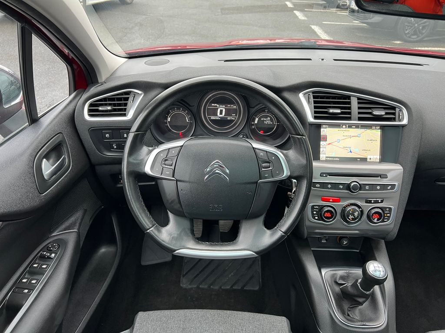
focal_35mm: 26
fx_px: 334
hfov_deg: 67.3
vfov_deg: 53.1
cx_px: 222
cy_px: 166
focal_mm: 5.7
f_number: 1.5
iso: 125
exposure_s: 1/85
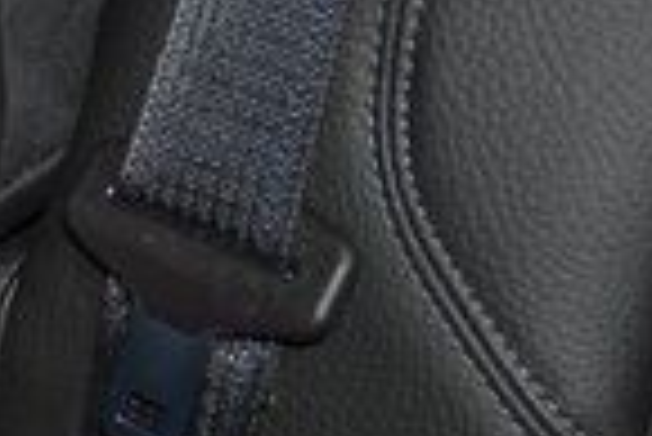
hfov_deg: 11.8
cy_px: 20
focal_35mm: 159
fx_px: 2883
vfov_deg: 8.6
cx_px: -549
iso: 1000
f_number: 3.8
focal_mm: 24
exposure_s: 1/125
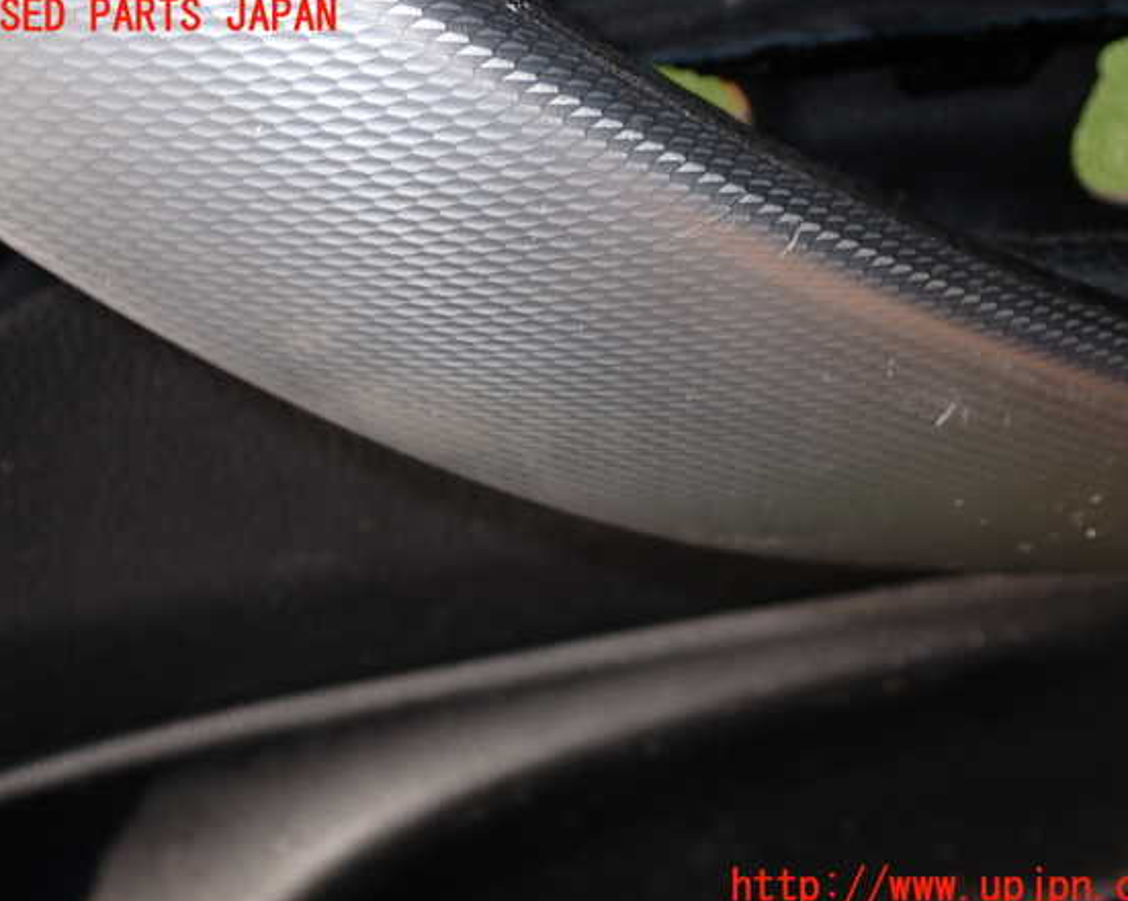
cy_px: 453
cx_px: 579
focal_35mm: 50
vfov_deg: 30.2
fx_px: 1668
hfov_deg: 37.4
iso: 100
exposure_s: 1/50
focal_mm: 8.4
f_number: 9
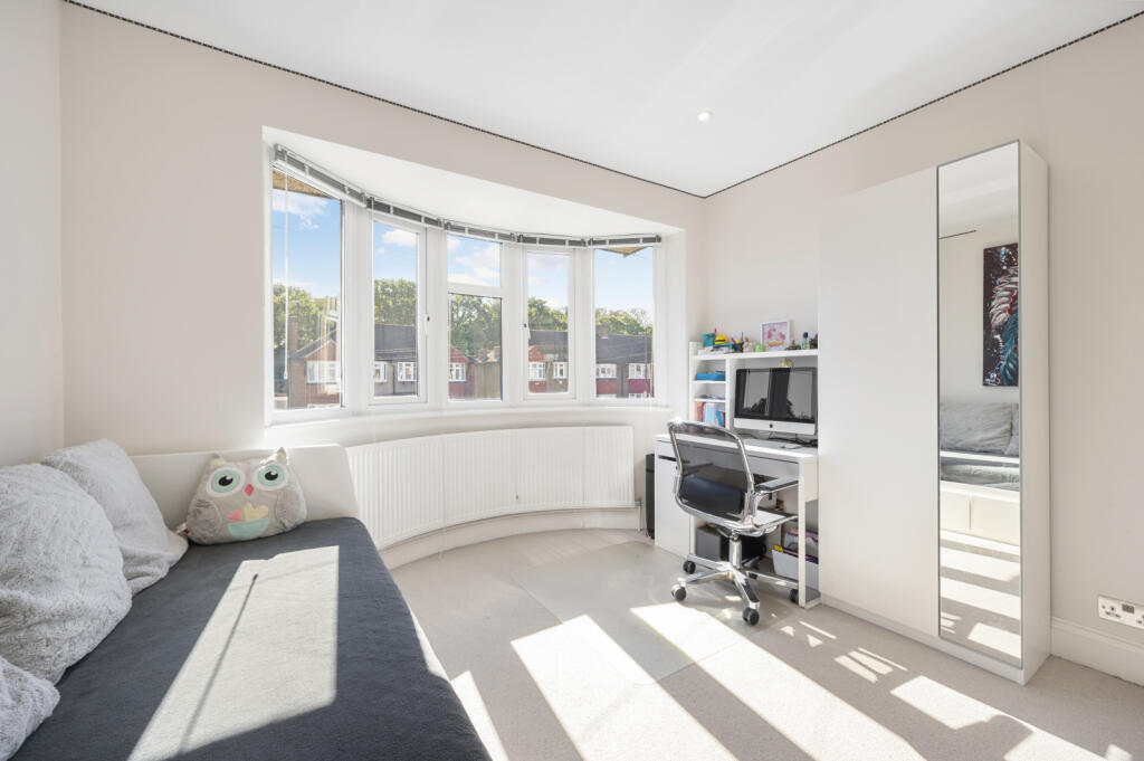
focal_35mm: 14
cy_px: 380
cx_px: 572
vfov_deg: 81.1
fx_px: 445
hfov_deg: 104.3
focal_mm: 14
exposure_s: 1/8
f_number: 16
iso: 200
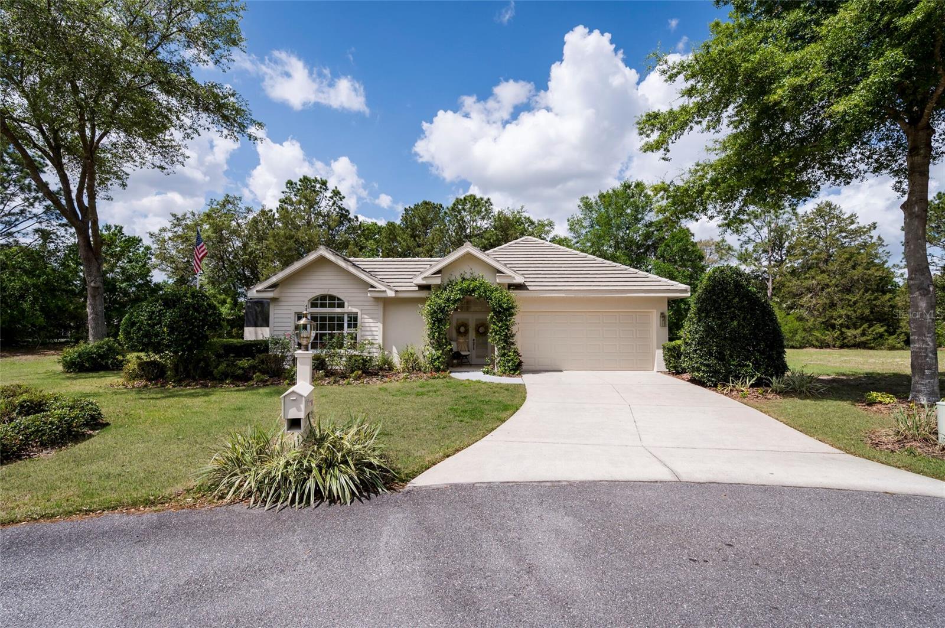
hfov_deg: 96.8
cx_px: 472
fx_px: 420
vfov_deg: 73.6
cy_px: 314
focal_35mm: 16
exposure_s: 1/1250
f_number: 8
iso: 250
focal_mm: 16
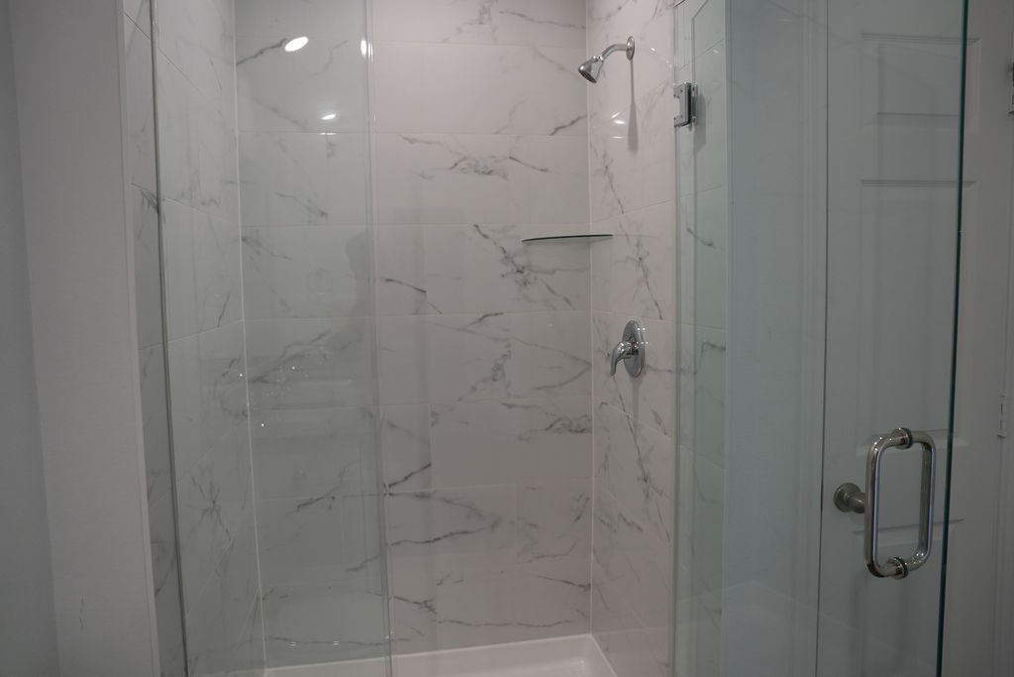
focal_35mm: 24
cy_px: 338
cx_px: 507
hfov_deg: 73.7
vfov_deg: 53.1
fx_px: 676
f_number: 4
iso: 800
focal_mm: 24
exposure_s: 1/160
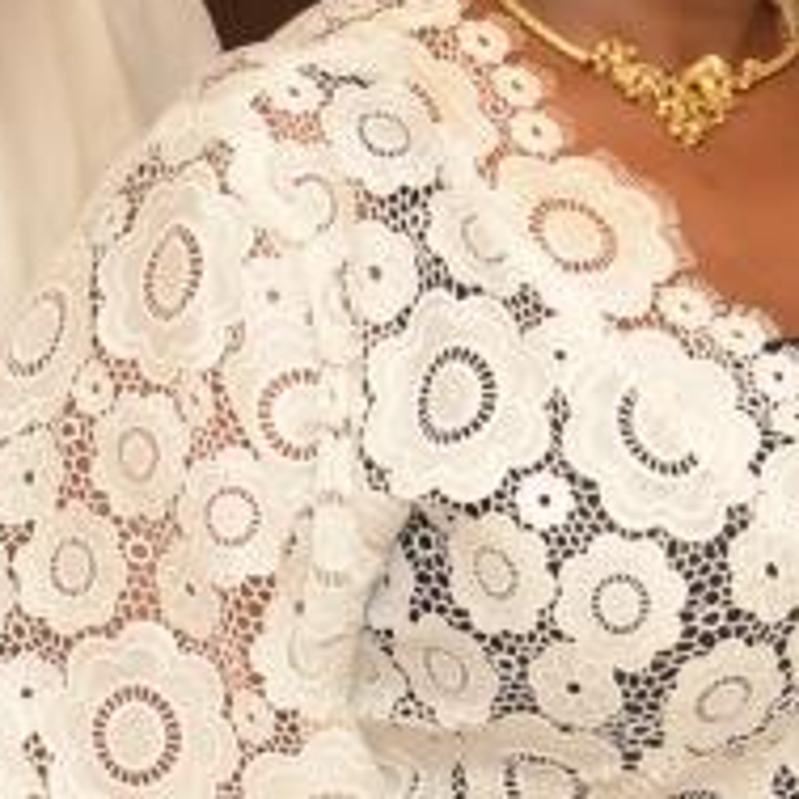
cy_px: 135
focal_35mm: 165
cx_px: 1086
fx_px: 4309
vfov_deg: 10.6
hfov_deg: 10.3
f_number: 5
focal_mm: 24
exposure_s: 1/60
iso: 200
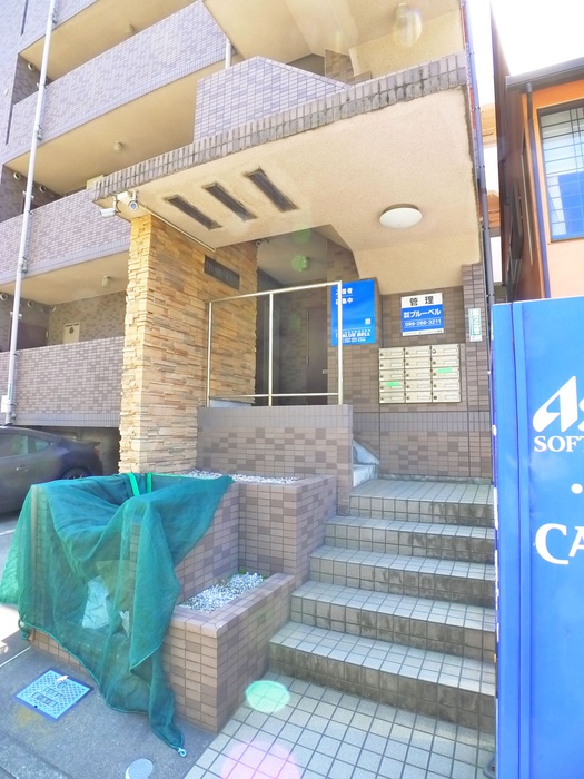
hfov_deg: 56.8
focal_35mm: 24
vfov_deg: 71.6
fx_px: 540
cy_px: 390
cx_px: 292
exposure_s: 1/125
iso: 400
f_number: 2.8
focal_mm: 5.1
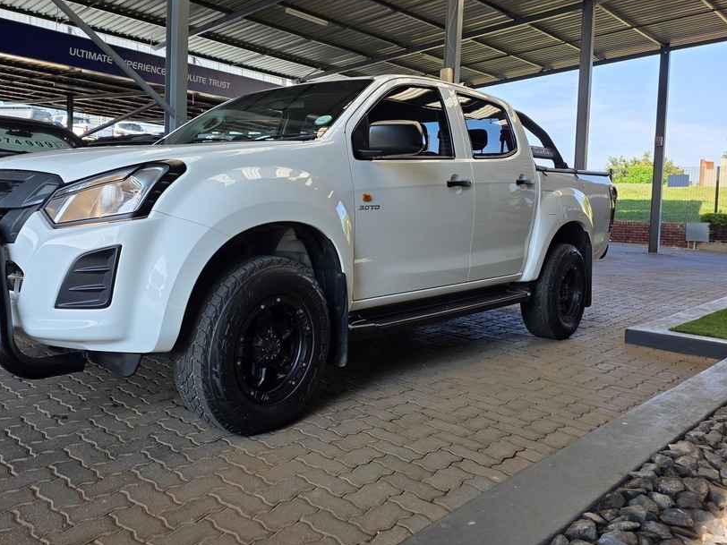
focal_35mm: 29
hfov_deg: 60.8
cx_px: 269
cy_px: 234
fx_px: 609
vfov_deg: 48.1
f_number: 1.7
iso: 80
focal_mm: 6.25
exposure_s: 1/1218
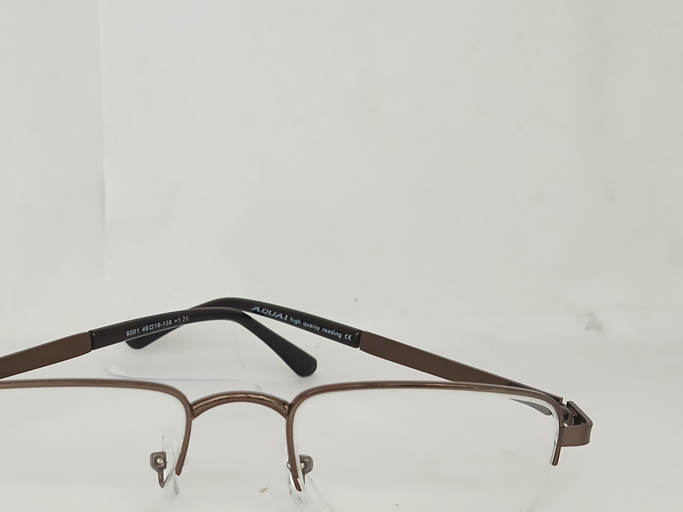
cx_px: 197
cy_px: 343
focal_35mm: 44
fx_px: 868
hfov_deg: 42.0
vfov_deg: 32.6
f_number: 1.8
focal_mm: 3.98
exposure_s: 1/33.3
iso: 250
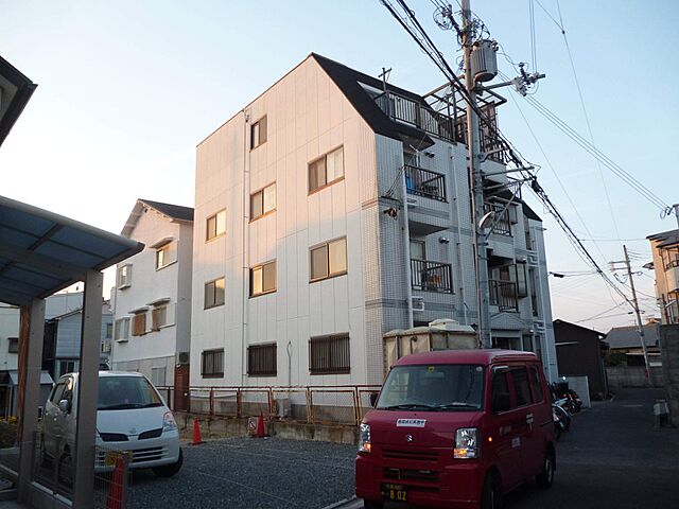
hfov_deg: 63.4
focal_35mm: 28
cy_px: 254
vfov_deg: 49.7
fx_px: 549
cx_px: 340
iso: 100
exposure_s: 1/125
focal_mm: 5
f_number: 3.1
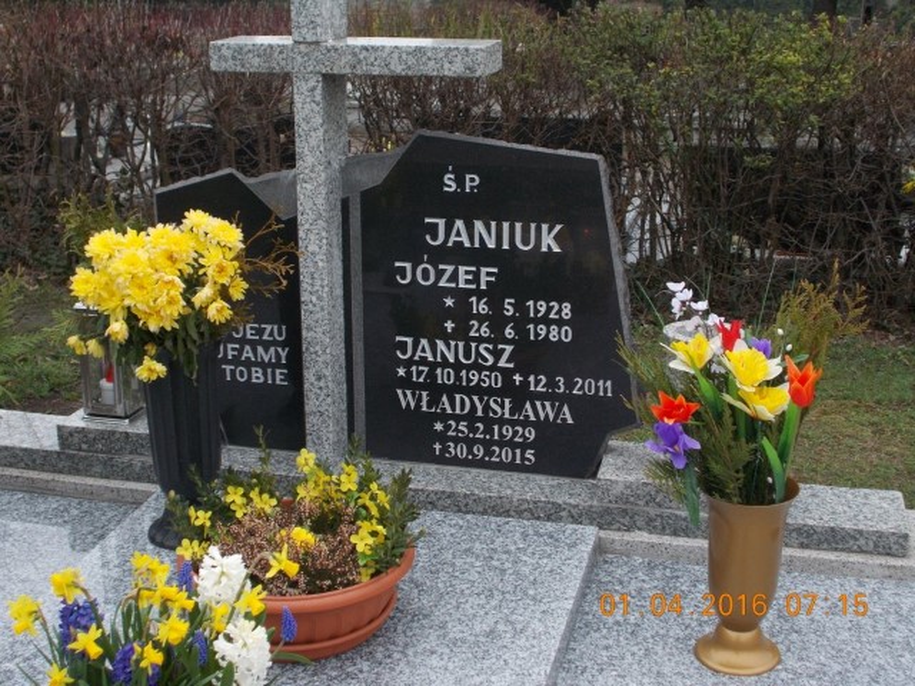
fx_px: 1322
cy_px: 343
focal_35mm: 50
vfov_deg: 29.1
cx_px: 458
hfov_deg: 38.2
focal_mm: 9
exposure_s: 1/30
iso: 160
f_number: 4.5
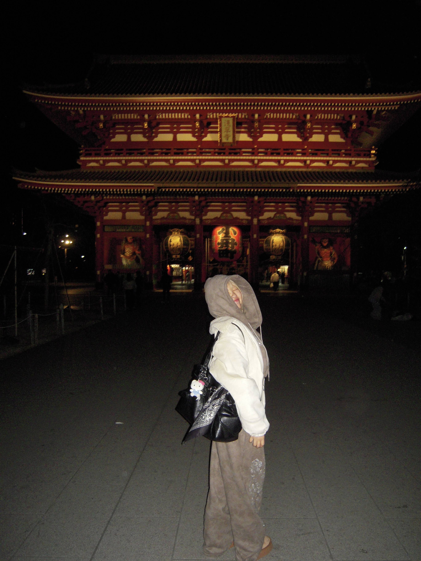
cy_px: 280
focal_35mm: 28
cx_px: 210
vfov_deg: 63.4
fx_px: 454
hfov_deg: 49.7
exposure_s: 1/100
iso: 500
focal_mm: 5
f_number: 2.7
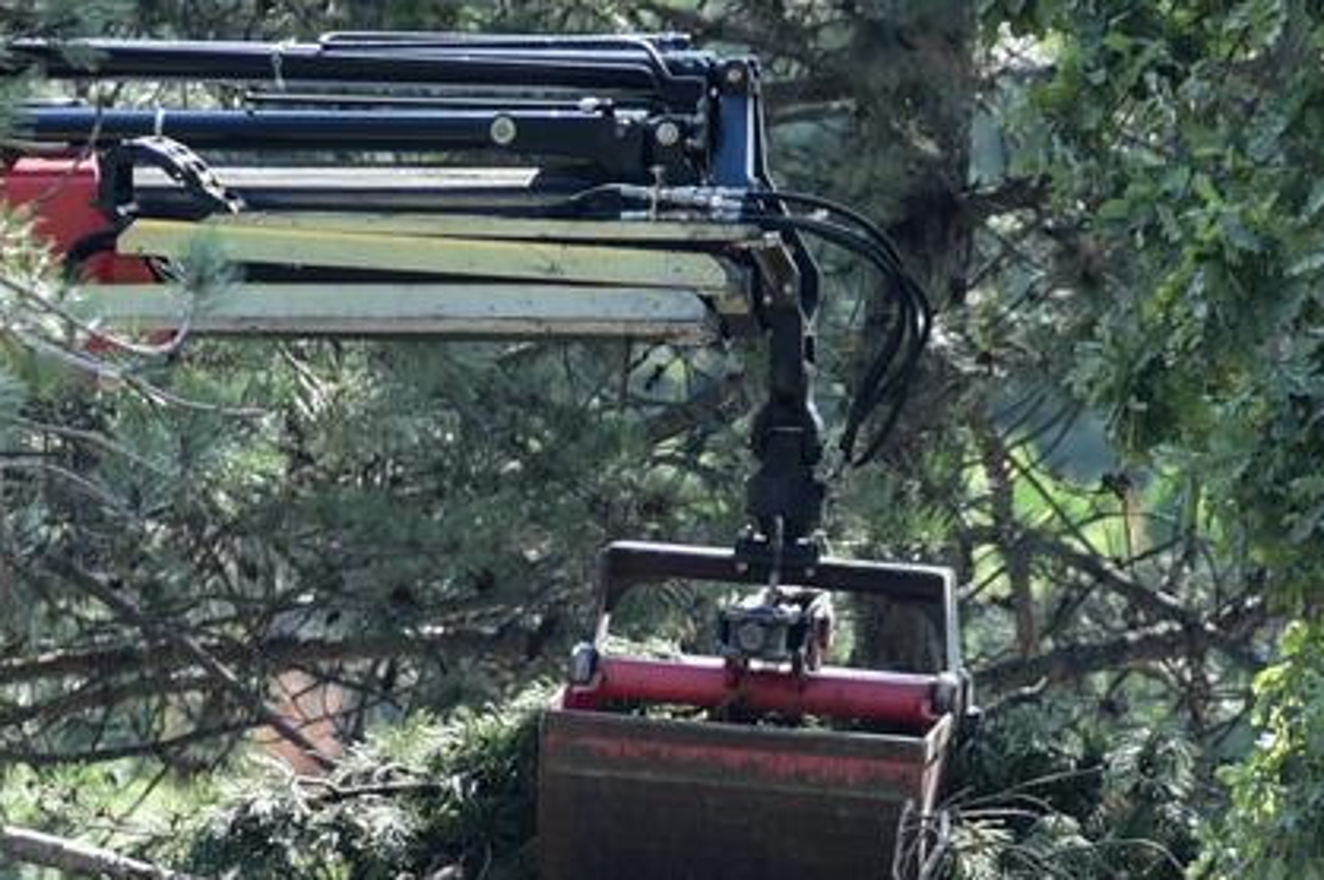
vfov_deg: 1.9
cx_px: 748
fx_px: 26752
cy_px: 1331
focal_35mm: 728
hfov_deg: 2.8
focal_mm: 190
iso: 500
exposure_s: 1/1000
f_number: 2.8
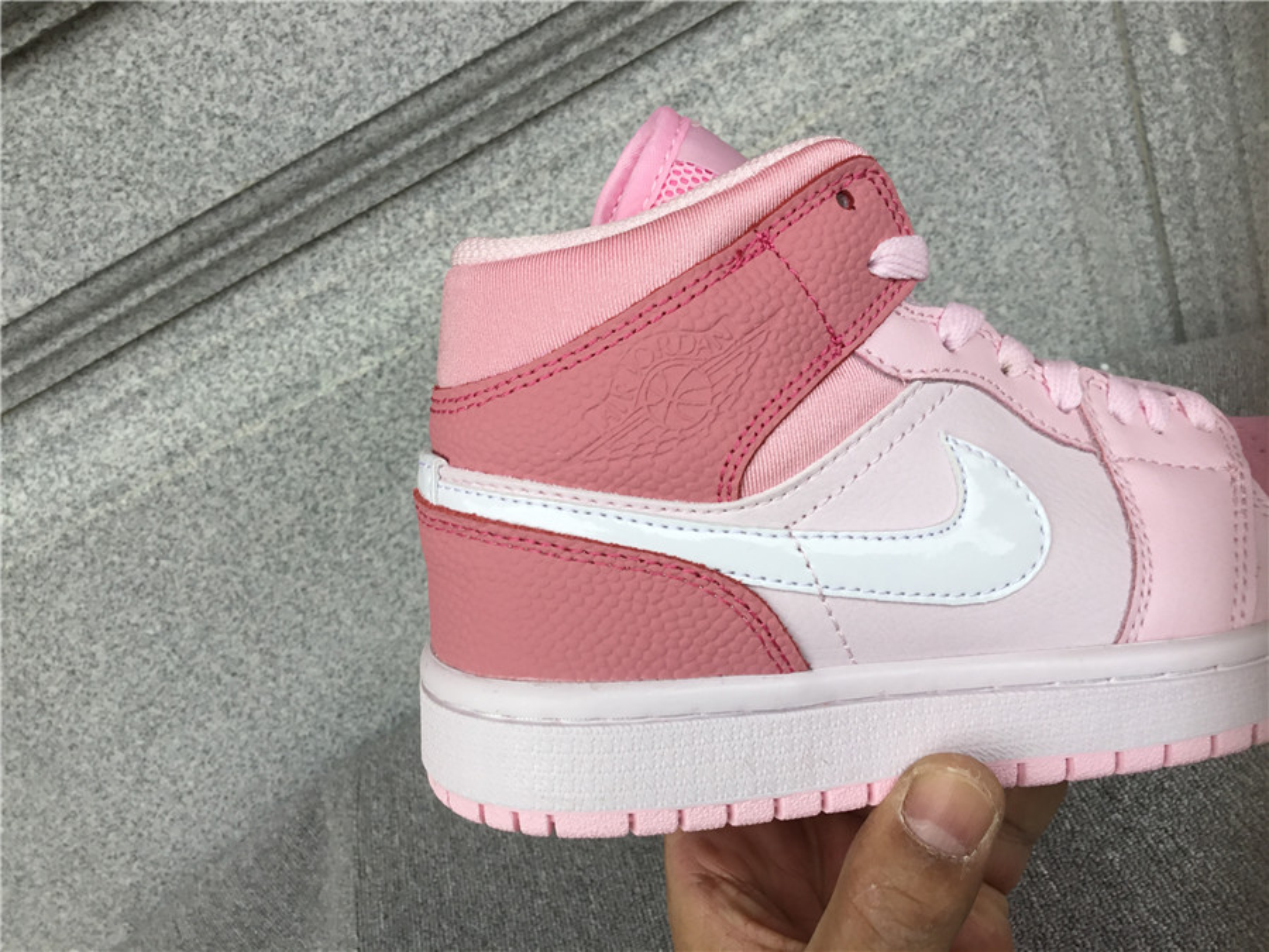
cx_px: 634
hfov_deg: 58.4
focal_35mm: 31
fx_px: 1136
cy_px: 476
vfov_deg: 45.4
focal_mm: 3.3
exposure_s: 1/112
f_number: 2.4
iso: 25
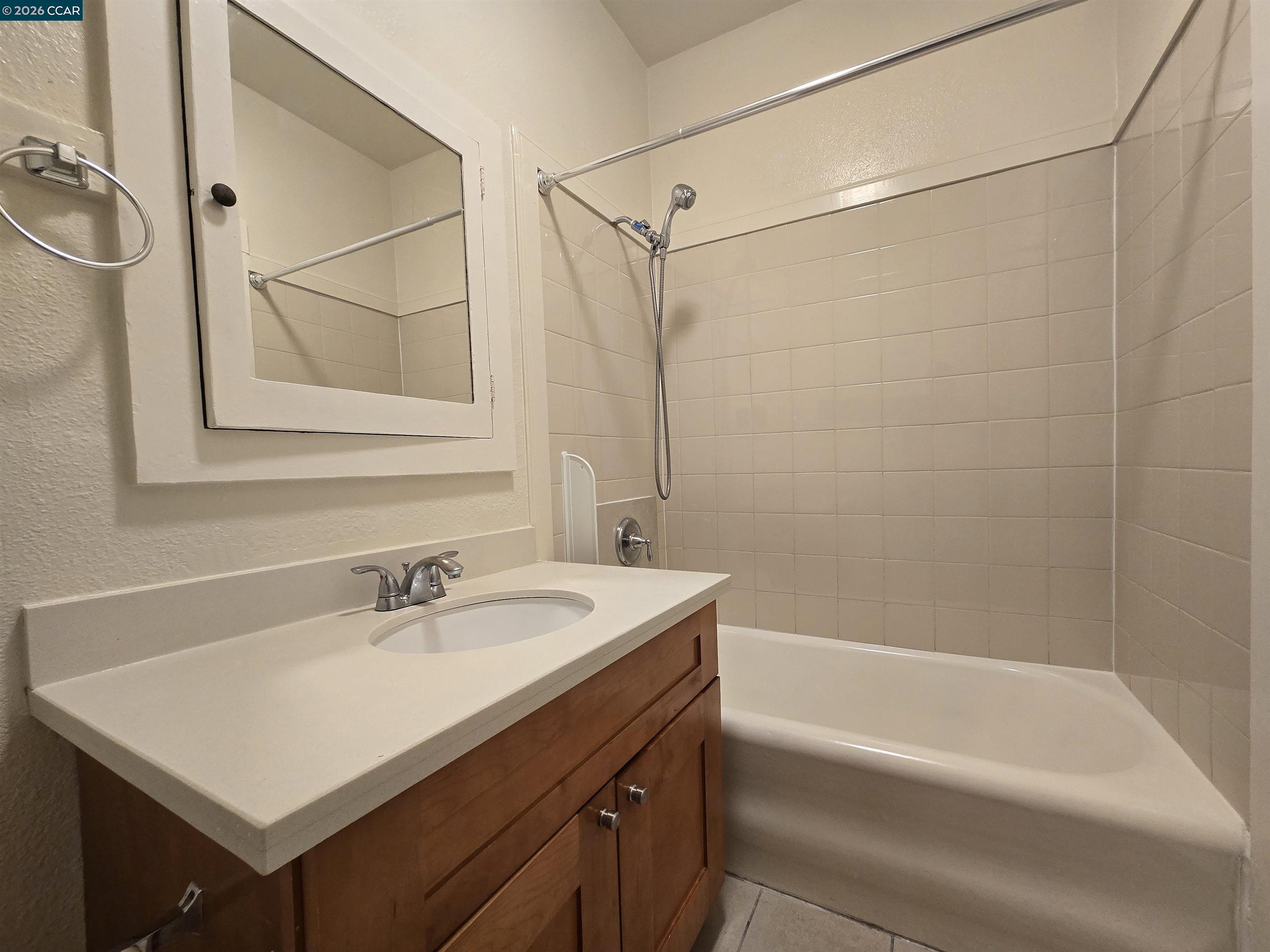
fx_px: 477
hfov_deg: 106.2
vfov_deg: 89.9
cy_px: 476
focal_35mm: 13
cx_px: 635
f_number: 2.2
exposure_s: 1/60
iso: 200
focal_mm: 2.2
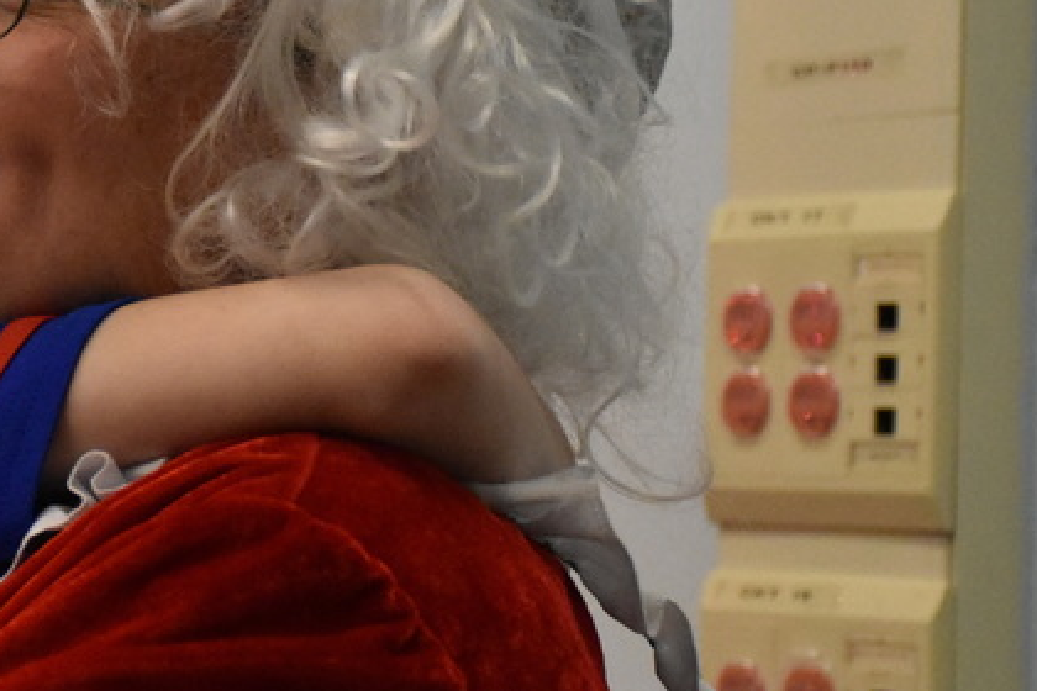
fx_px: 5271
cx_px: -173
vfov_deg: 7.5
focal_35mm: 183
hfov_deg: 11.0
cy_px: 268
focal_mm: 50
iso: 5000
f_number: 4.8
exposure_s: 1/400
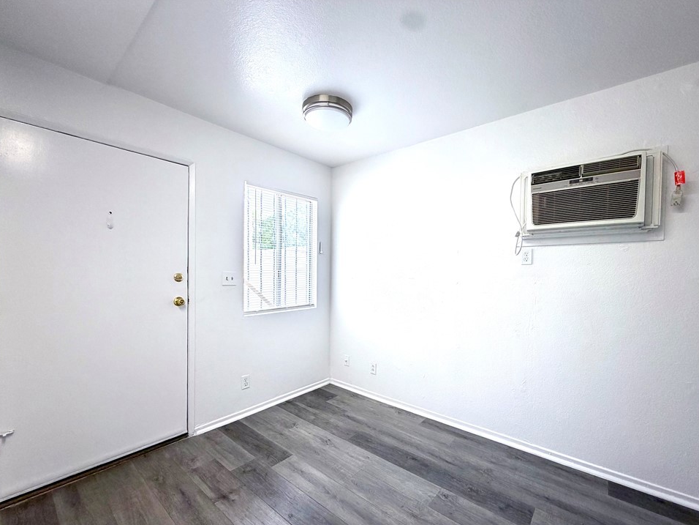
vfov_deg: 81.7
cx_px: 369
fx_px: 303
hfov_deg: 98.1
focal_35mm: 15
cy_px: 279
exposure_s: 1/120
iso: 160
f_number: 2.2
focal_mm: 2.22
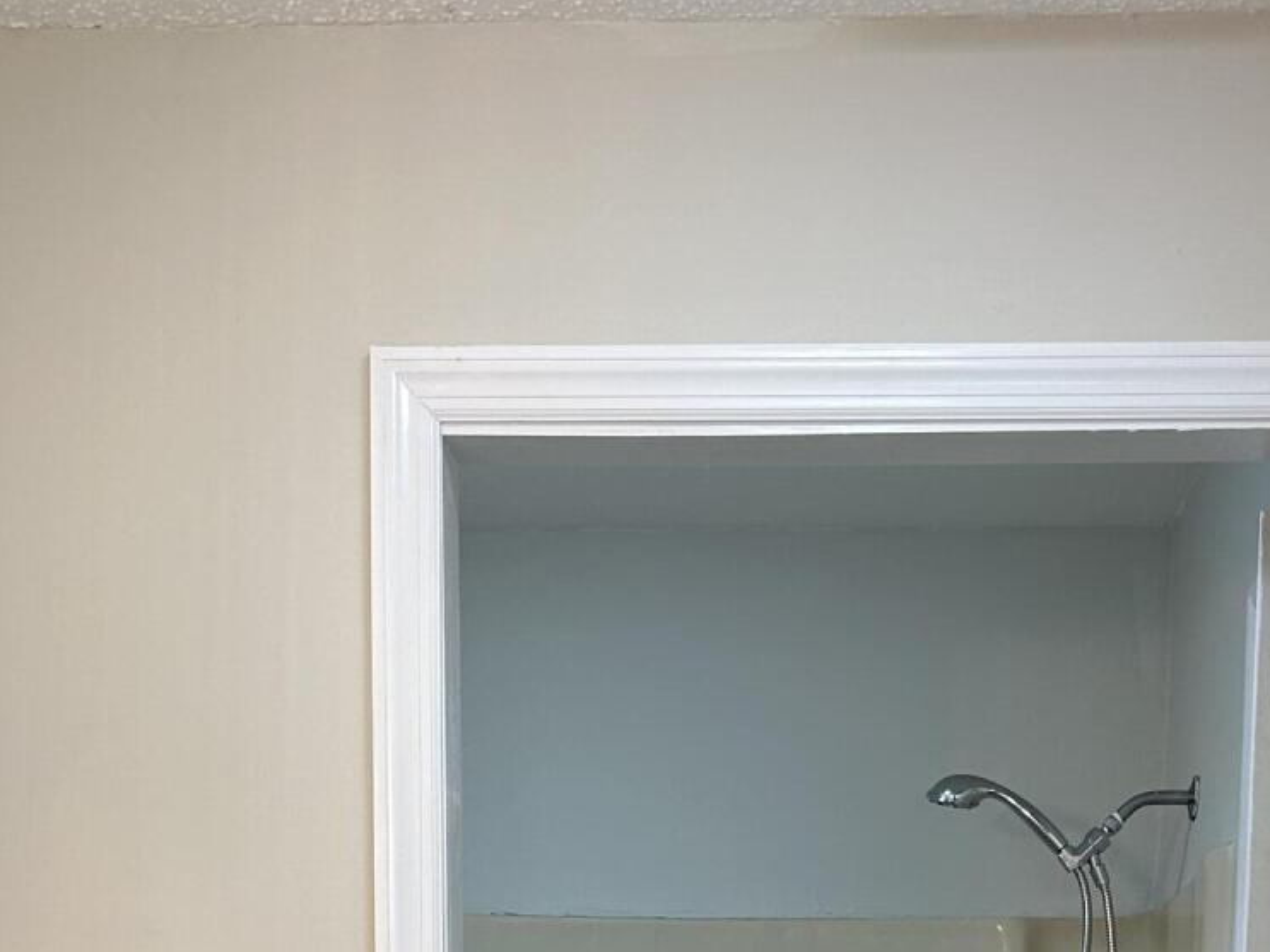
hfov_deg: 27.7
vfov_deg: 18.1
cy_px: 1530
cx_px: 761
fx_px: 2568
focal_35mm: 70
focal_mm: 5.7
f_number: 1.5
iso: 64
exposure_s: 1/147
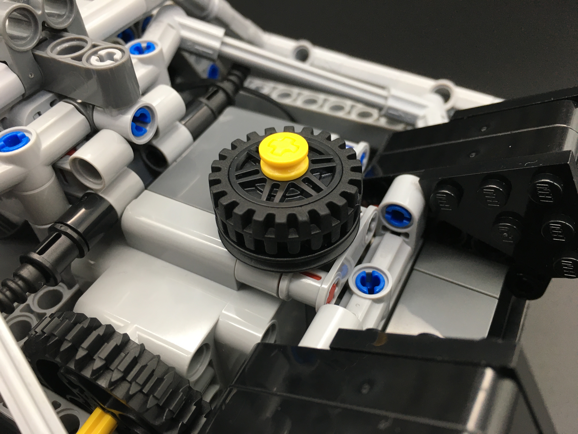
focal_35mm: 29
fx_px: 484
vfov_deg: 48.2
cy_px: 217
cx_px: 289
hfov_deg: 61.7
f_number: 2.2
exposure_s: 1/30
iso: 40
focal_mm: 4.15
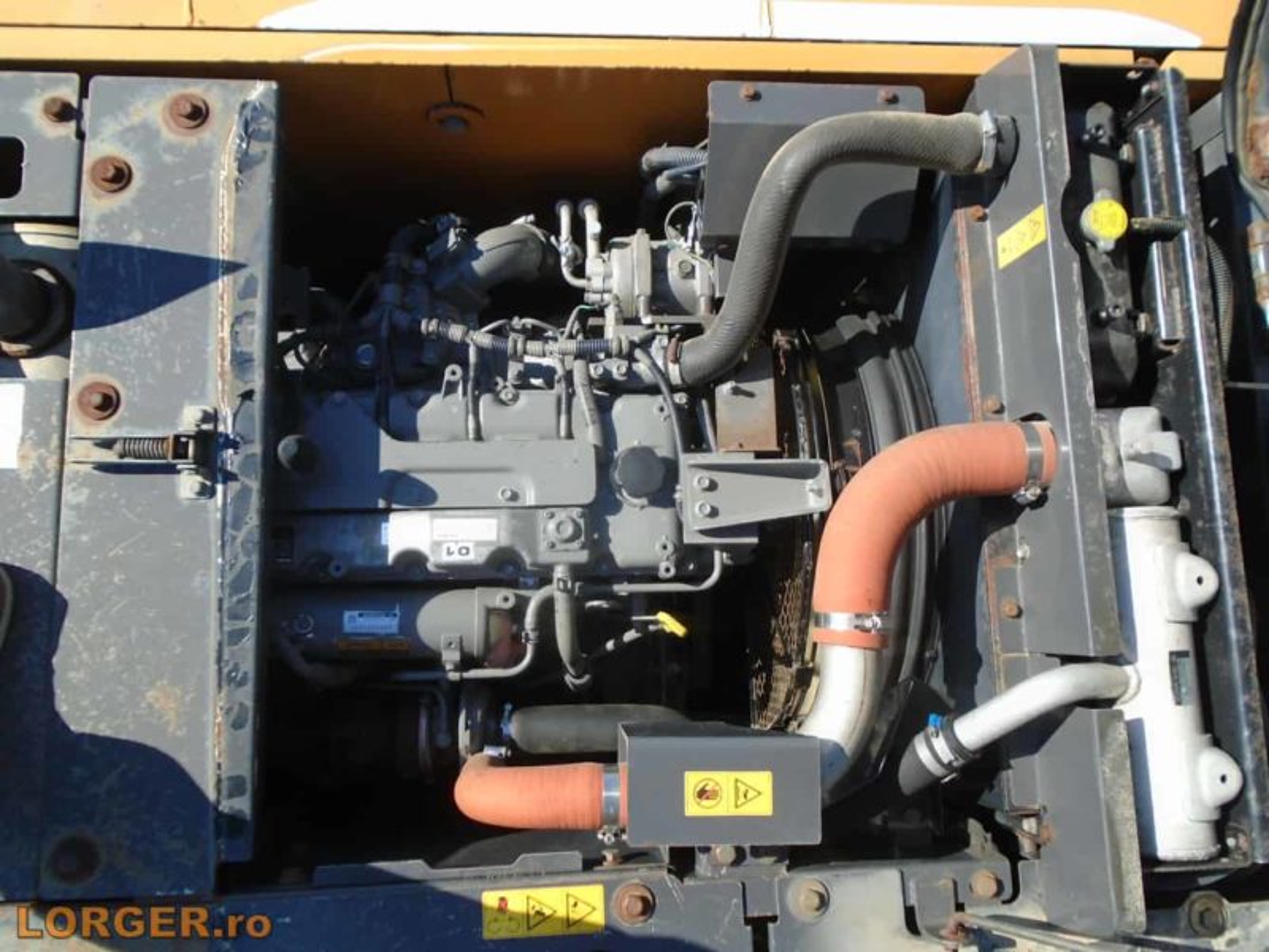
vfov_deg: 53.1
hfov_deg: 67.3
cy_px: 476
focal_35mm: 26
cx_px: 634
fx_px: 953
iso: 100
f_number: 3.2
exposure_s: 1/640
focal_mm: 4.6
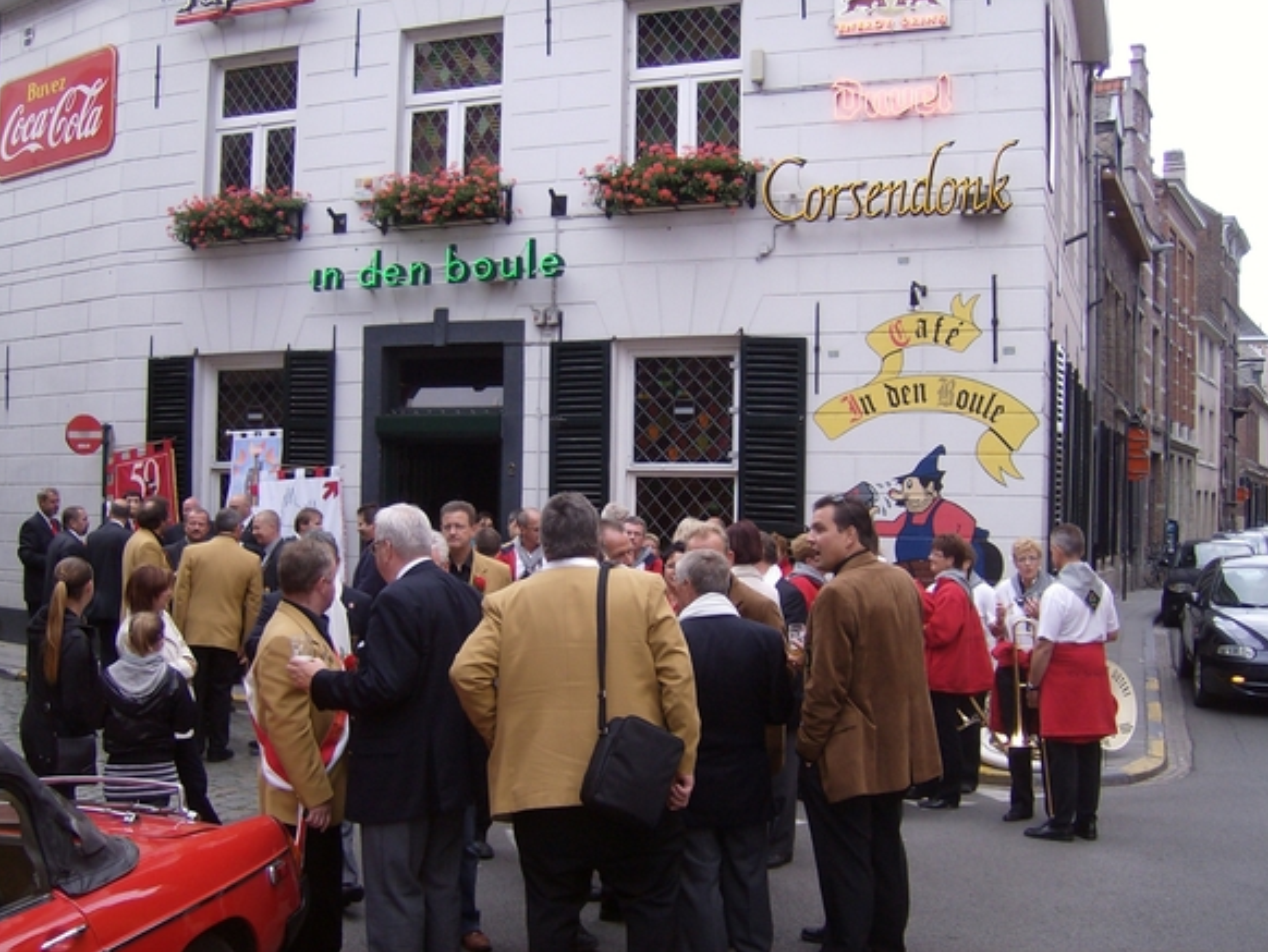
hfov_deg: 50.1
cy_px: 467
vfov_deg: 38.7
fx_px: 1356
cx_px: 636
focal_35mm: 37
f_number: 2.8
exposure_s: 1/152
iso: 100
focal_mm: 6
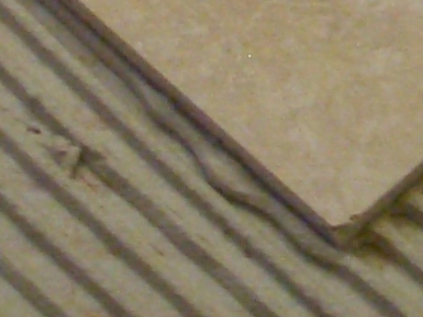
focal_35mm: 243
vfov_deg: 5.9
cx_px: 311
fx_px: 2969
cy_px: -429
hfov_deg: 8.1
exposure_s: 1/50
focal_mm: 5.8
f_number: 2.6
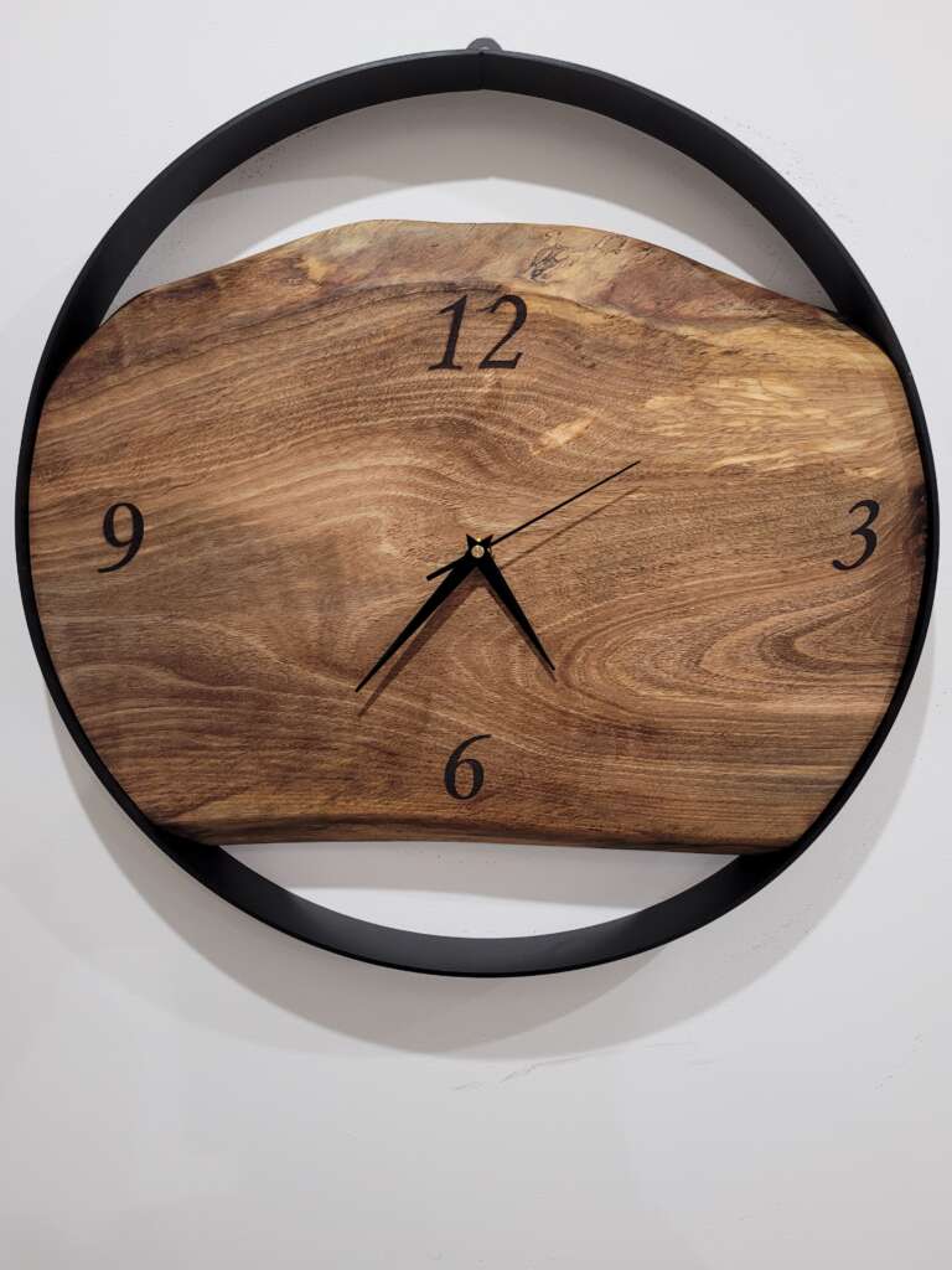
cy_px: 635
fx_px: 953
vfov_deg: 67.3
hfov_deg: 53.1
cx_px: 476
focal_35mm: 26
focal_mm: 5.4
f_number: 1.8
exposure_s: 1/50
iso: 200
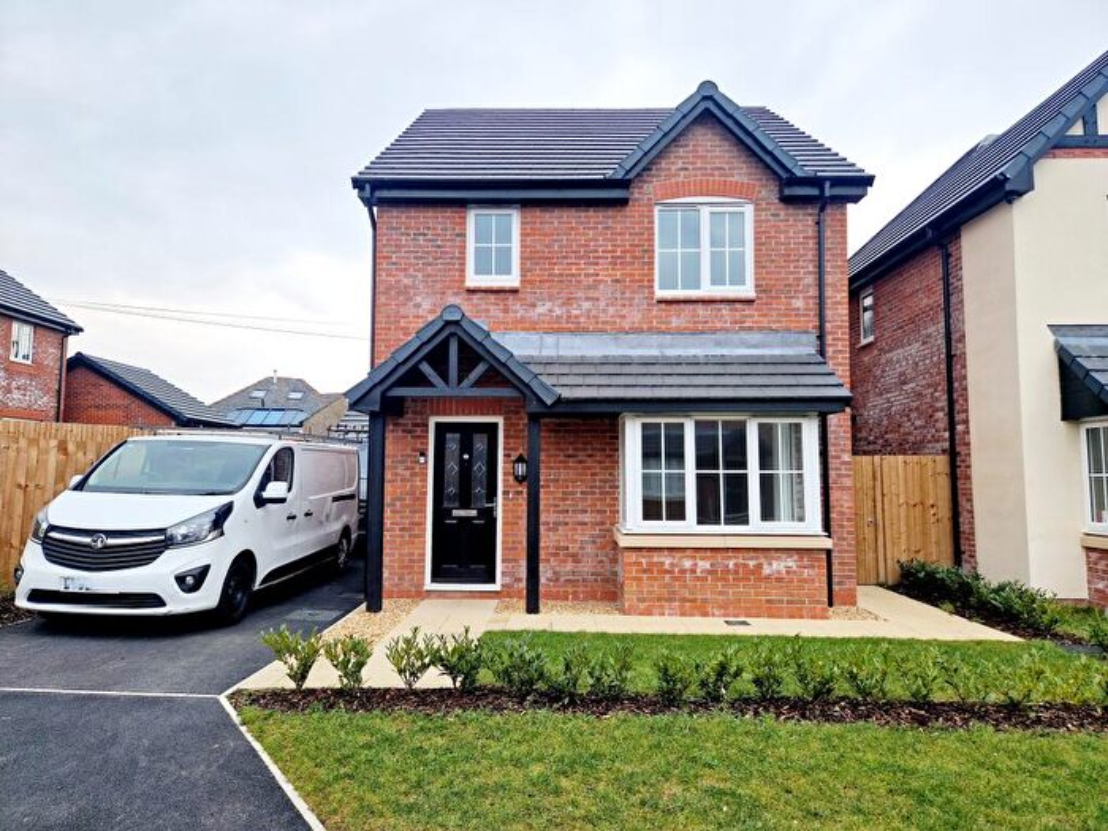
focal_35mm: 23
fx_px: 736
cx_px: 554
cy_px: 416
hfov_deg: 73.9
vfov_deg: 58.9
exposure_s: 1/196
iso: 50
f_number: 1.8
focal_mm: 5.4
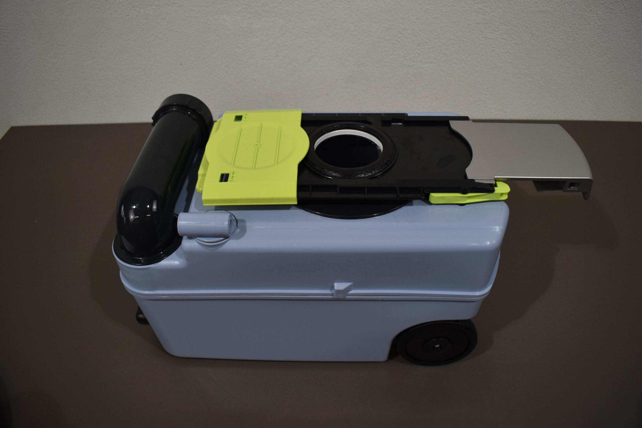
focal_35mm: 27
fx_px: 481
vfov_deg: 47.9
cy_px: 214
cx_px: 321
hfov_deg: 67.4
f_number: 4.5
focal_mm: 18
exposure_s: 1/250
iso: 400
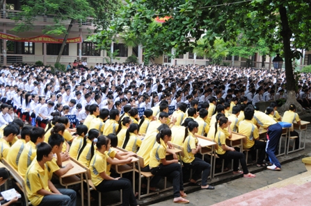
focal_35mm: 42
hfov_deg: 46.4
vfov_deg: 31.8
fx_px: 362
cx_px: 156
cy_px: 103
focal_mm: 28
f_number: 4.5
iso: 400
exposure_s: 1/80
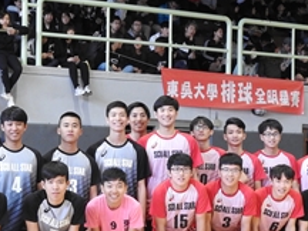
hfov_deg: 20.2
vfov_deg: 15.2
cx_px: 110
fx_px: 863
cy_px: 168
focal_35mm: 97
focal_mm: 7.2
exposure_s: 1/30
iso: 360
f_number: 3.8
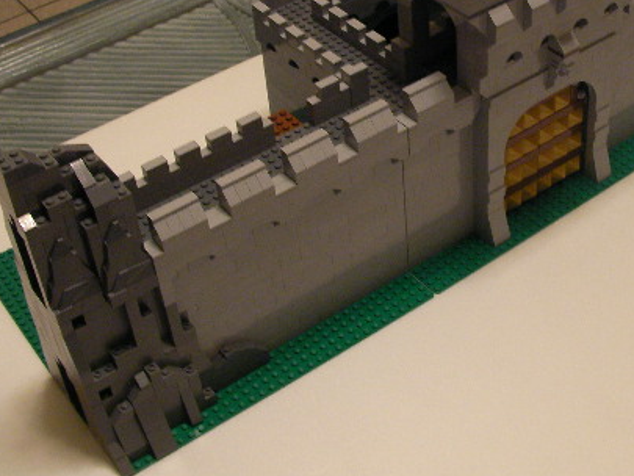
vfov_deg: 24.2
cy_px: 127
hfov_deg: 32.0
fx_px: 1099
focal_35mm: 60
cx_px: 415
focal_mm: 6.3
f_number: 3.5
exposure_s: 1/10.5
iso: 200
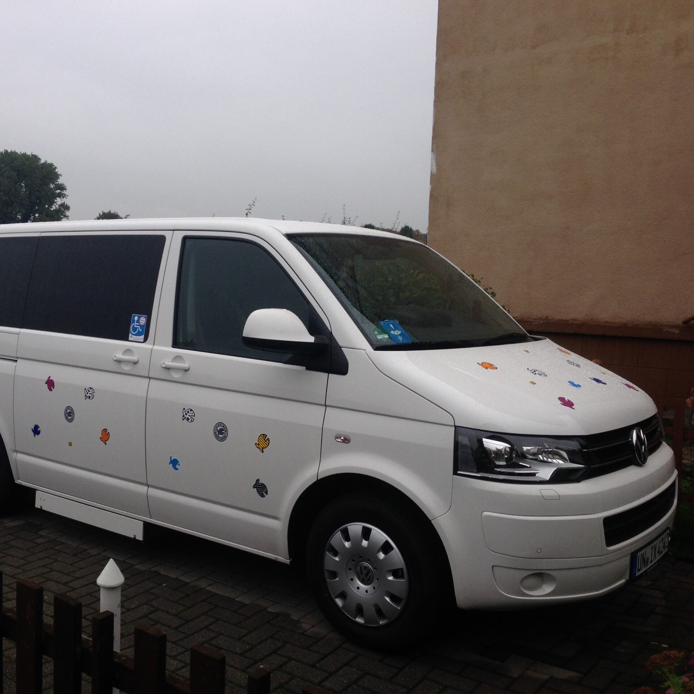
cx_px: 269
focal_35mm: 39
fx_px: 885
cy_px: 347
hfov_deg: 42.6
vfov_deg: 42.8
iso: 50
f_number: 2.4
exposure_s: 1/279
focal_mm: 4.12
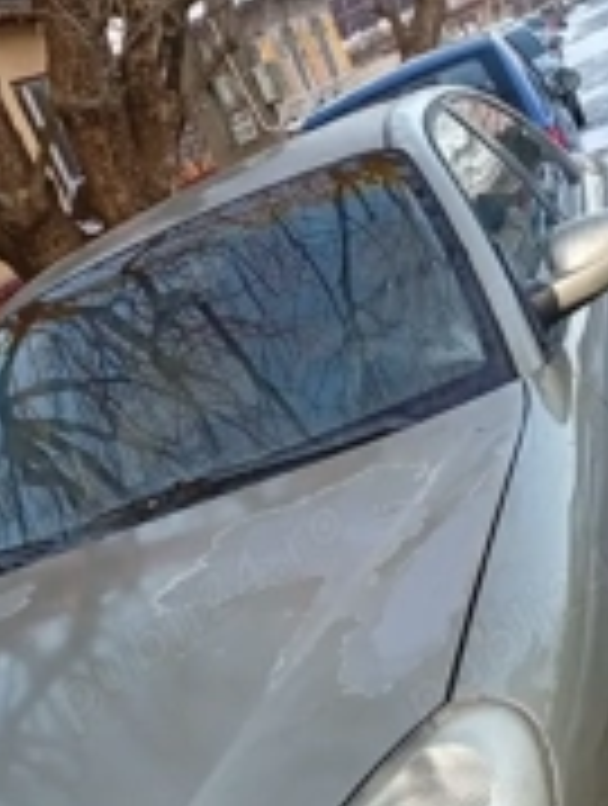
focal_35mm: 60
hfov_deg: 24.5
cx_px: 288
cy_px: 662
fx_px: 1400
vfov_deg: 31.2
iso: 59
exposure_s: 1/100
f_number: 1.8
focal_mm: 3.84
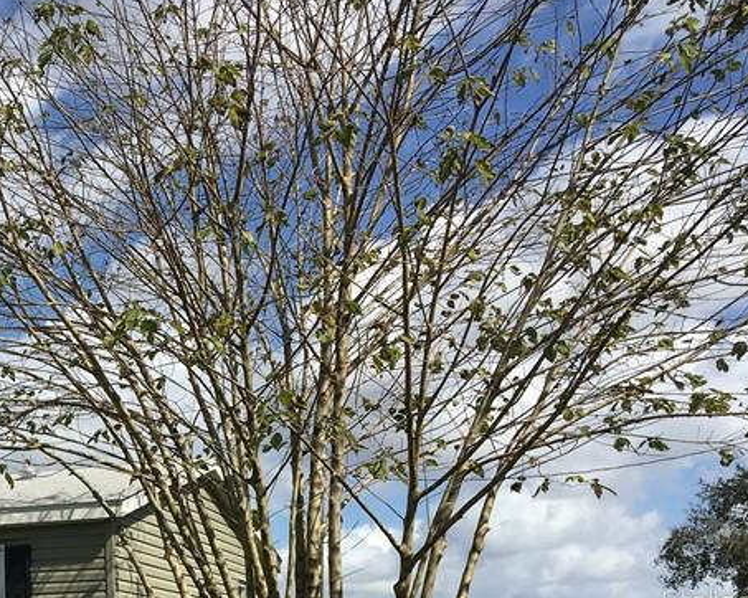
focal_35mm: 64
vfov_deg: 22.9
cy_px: 601
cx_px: -28
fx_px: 1416
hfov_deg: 27.6
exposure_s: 1/2404
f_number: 2.2
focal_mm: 4.15
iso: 25
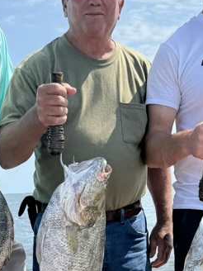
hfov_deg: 19.6
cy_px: 253
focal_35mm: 75
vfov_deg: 25.1
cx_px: 120
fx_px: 586
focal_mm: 6.76
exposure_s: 1/5814
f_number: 1.78
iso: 80
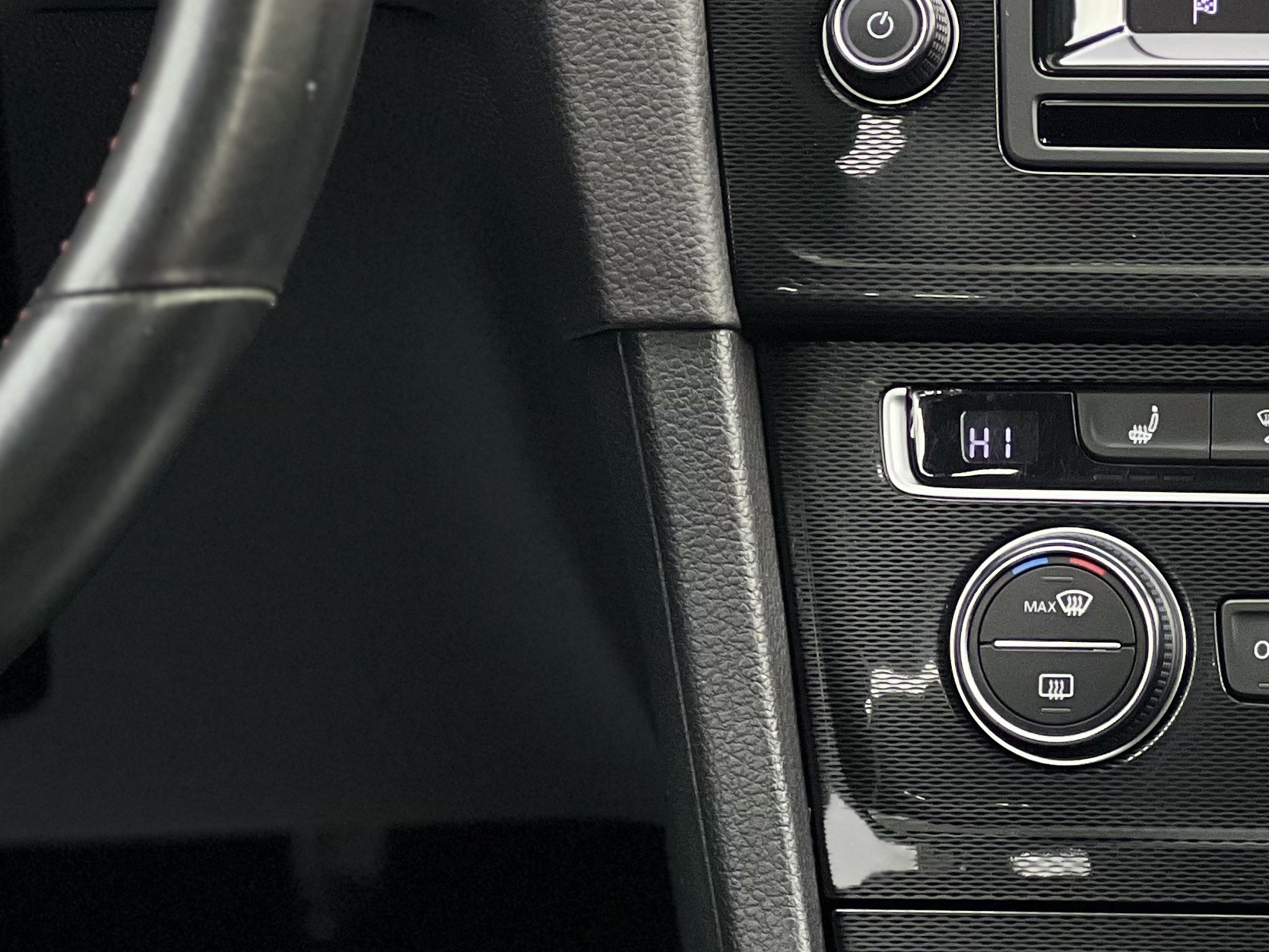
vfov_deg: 7.9
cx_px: 1461
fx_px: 6819
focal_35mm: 186
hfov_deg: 10.5
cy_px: 0
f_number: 2.8
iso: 200
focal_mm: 9
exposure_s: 1/121
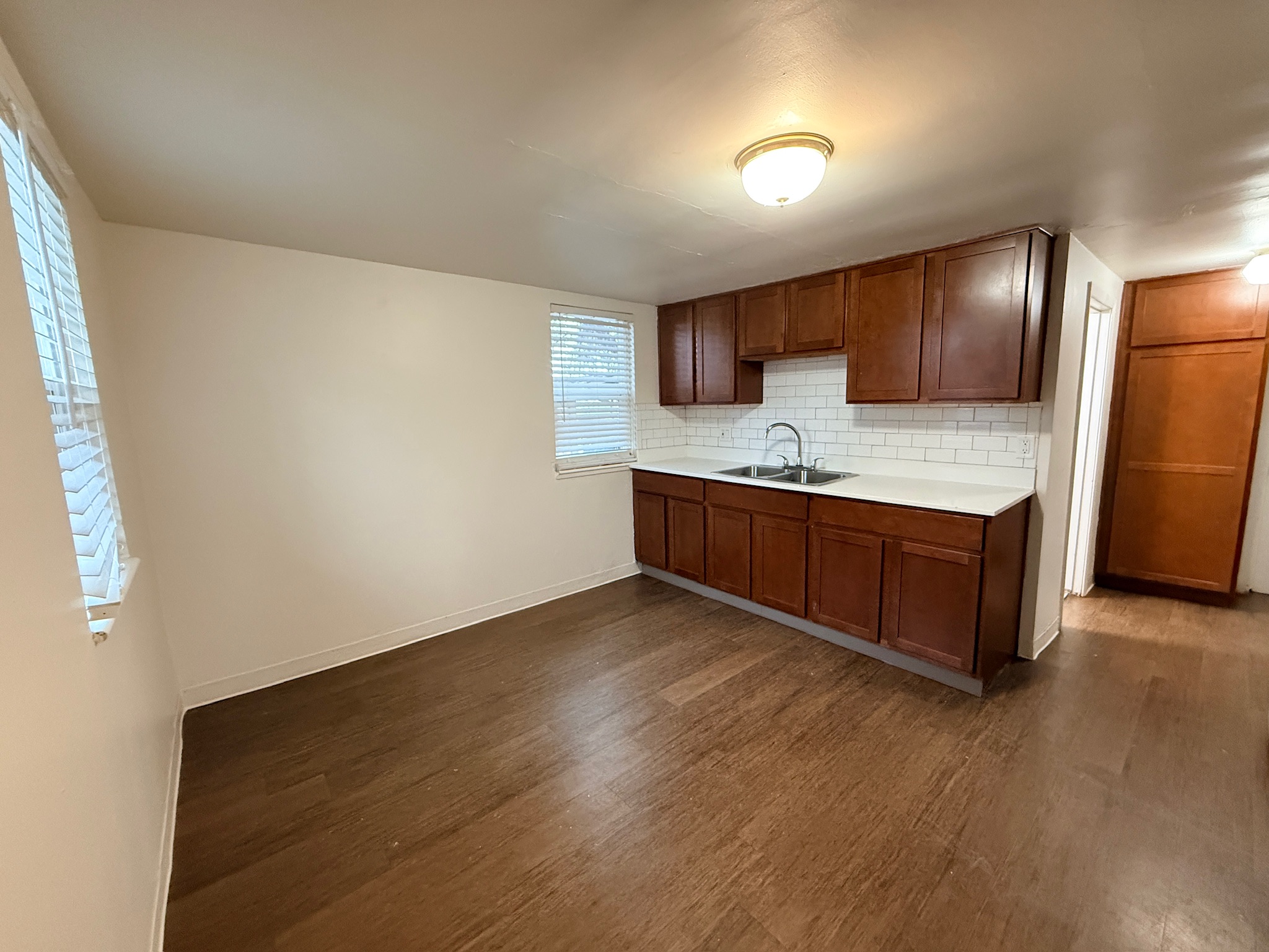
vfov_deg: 85.7
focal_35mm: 14
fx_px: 513
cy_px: 476
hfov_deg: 102.1
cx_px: 634
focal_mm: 2.22
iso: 640
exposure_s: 1/60
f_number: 2.2
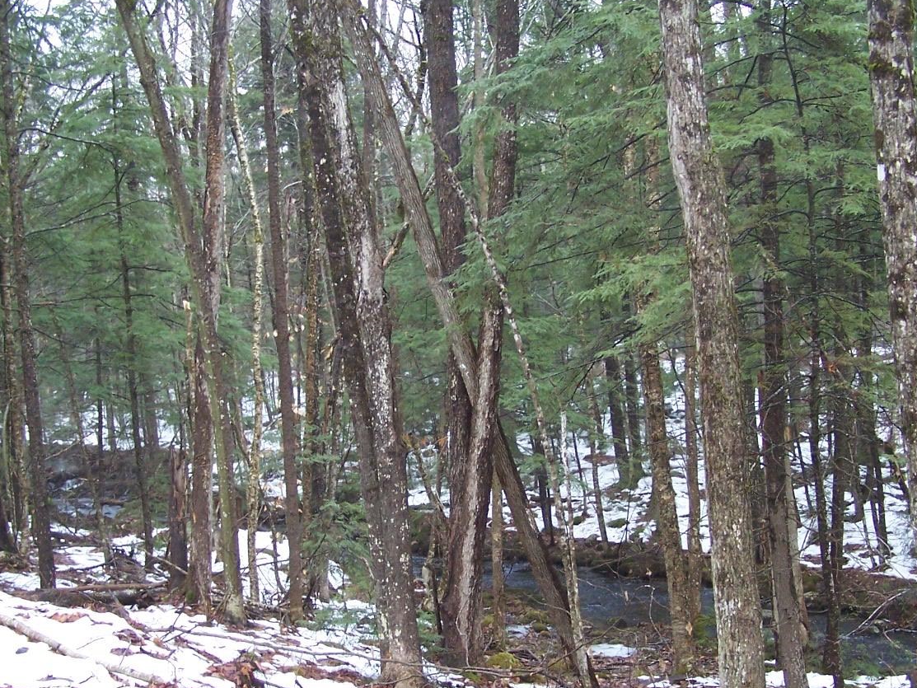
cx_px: 481
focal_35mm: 53
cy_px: 431
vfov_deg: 27.4
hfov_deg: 36.2
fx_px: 1404
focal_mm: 6.3
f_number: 2.8
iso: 140
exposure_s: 1/90
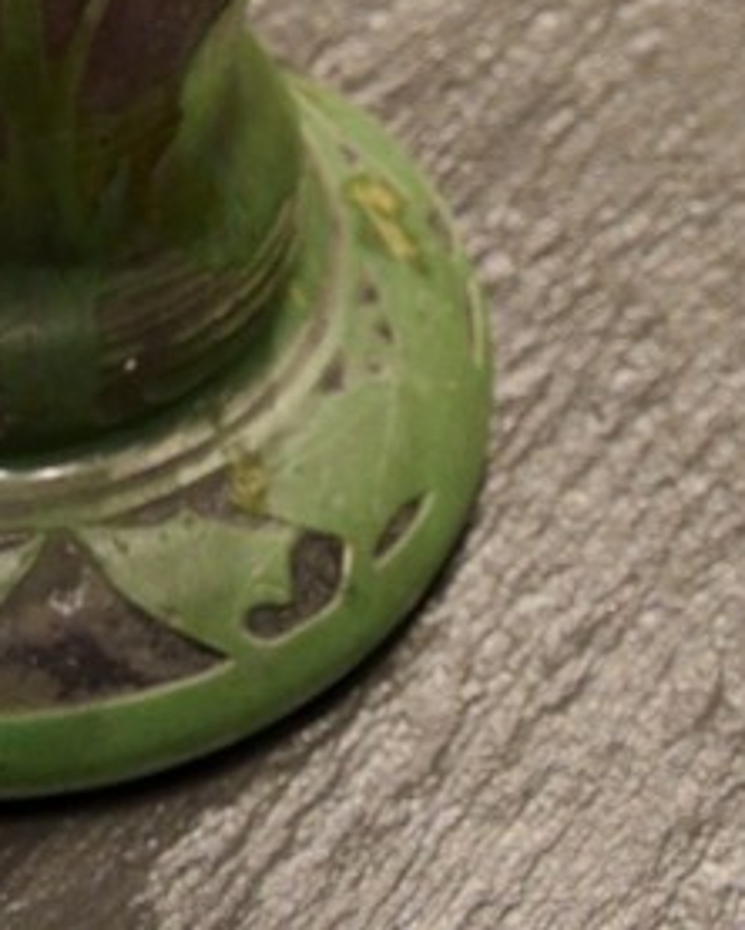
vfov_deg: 10.5
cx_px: 104
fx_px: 4322
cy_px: -1323
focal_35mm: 157
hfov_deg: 9.8
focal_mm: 29
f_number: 8
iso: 800
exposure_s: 1/15
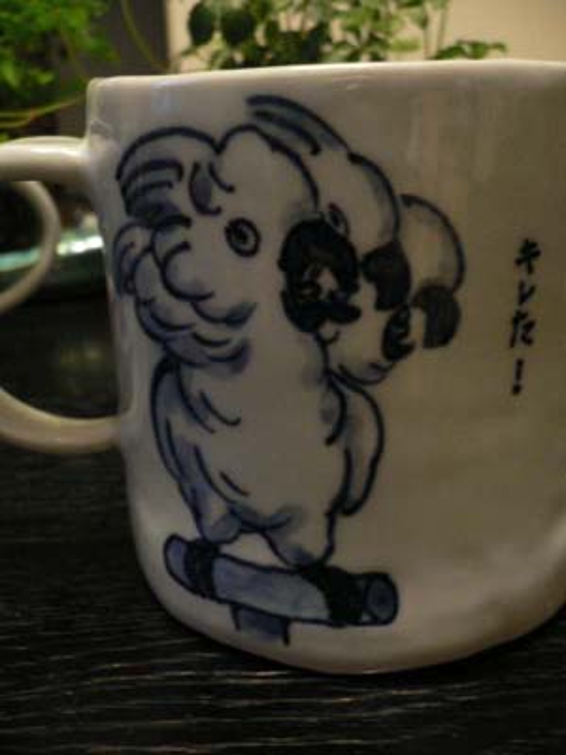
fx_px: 763
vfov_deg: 52.6
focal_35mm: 35
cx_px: 283
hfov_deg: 40.7
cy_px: 378
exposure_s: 1/8
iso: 200
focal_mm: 5.8
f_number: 2.8
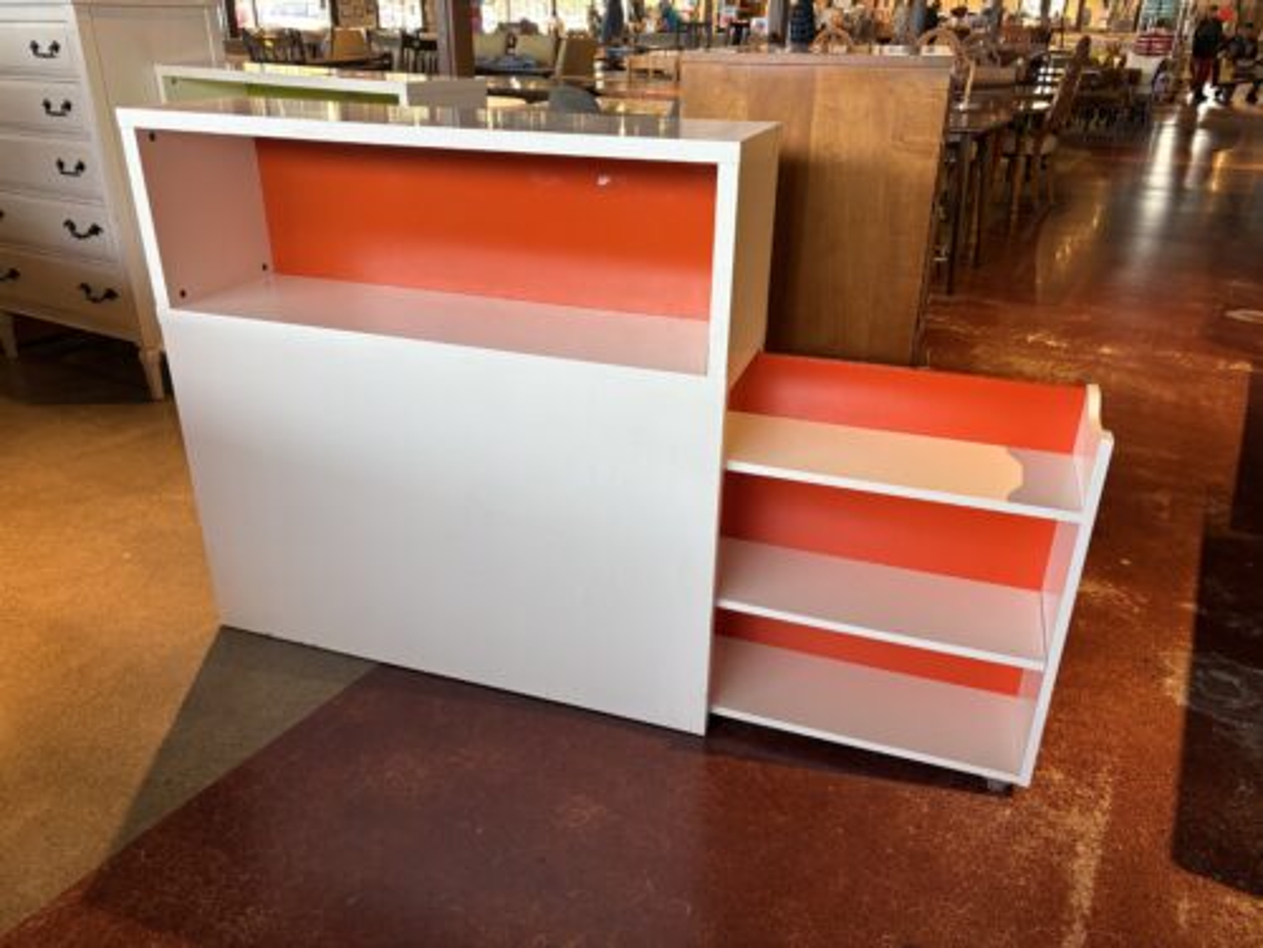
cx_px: 632
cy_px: 474
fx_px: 949
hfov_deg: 67.3
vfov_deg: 53.1
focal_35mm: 26
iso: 100
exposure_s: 1/120
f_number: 1.6
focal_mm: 5.96
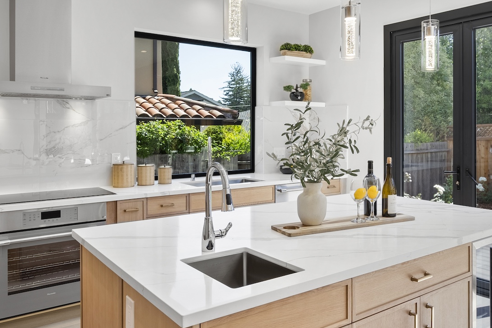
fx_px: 424
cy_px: 127
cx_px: 297
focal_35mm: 31
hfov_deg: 59.7
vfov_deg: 42.1
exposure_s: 1/10
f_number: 8
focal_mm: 16
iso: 100
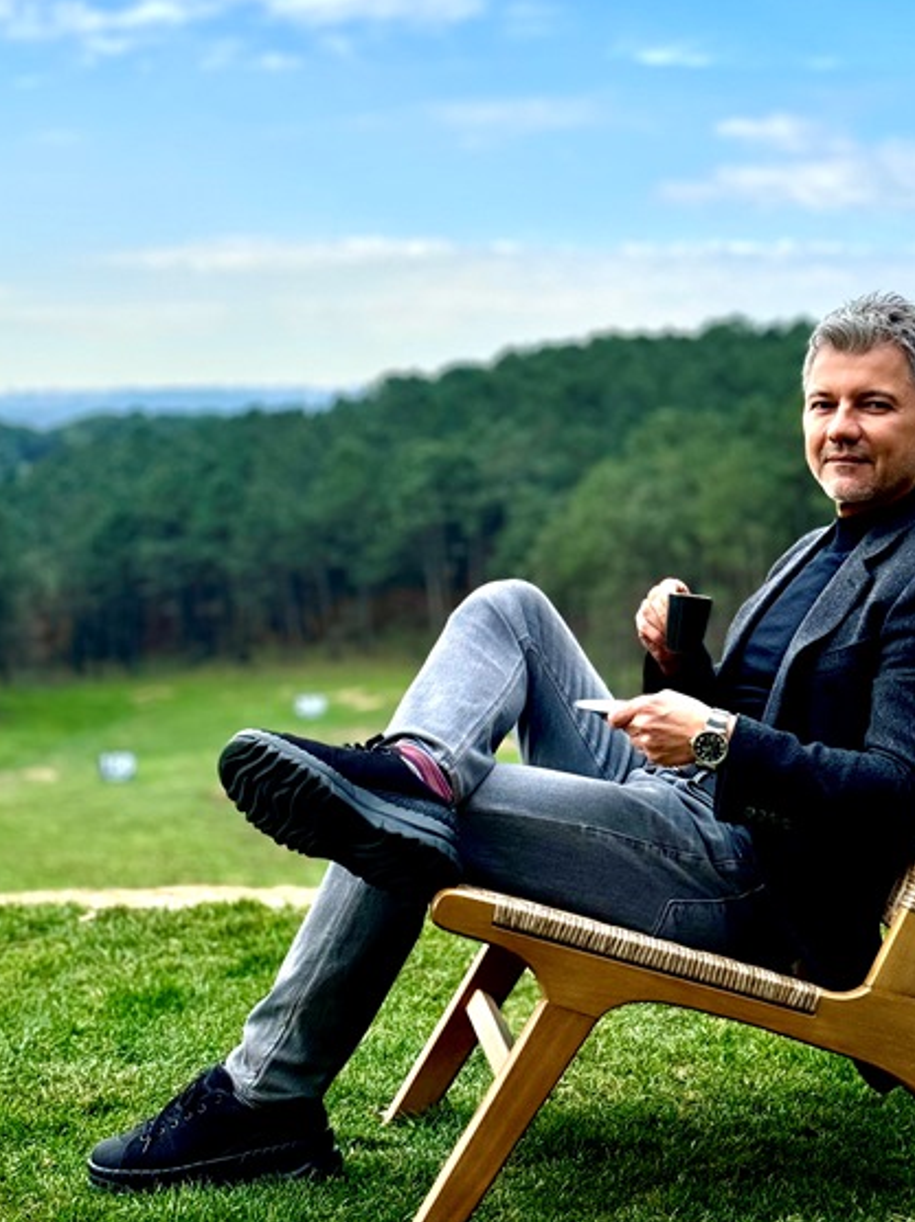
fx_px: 2435
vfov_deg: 28.1
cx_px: 639
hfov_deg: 21.2
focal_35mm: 69
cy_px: 465
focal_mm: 6.86
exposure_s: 1/2513
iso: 64
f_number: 1.78
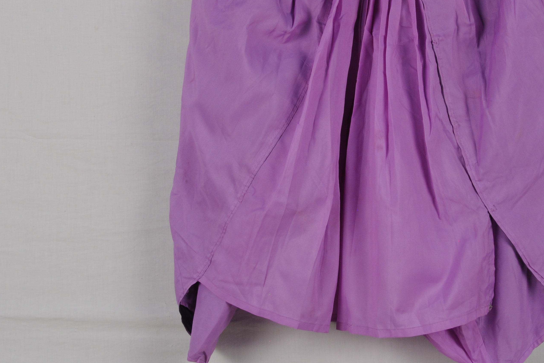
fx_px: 1148
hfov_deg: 26.5
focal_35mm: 76
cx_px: 372
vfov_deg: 17.8
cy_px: 87
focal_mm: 30
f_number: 16
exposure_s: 1/8
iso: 400
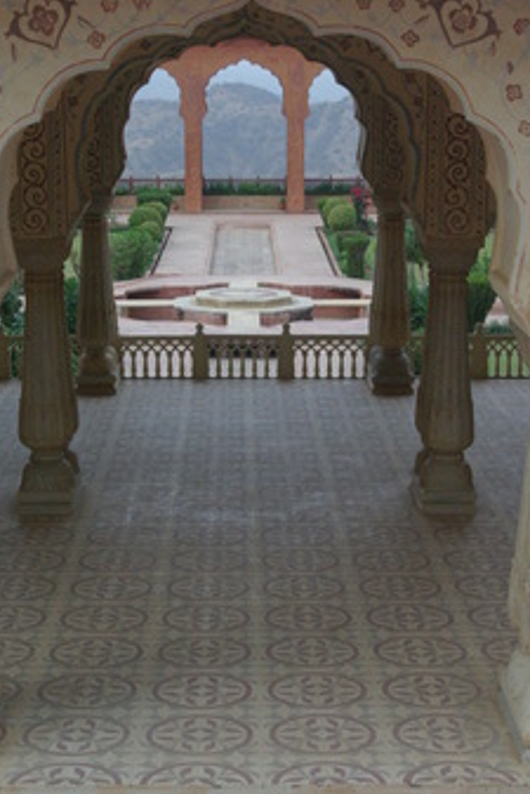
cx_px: 247
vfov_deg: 27.1
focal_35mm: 75
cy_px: 415
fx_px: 1648
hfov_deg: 18.3
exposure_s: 1/125
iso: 800
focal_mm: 35
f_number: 6.7
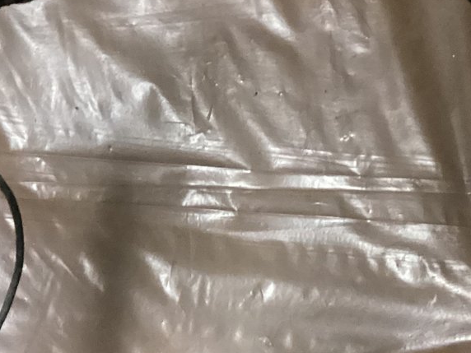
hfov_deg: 23.8
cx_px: 265
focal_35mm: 82
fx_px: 1116
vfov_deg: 18.0
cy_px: 221
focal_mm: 3.3
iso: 800
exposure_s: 1/20
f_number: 2.4
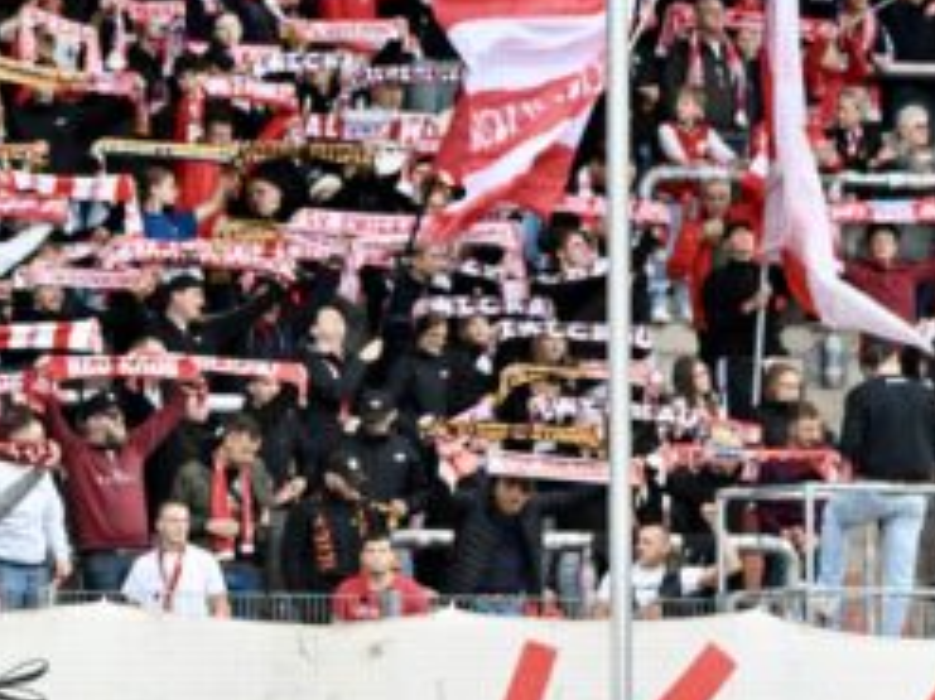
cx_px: -129
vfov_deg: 3.0
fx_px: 13445
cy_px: 157
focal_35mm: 498
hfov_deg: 4.0
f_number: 4.8
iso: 3200
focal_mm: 125
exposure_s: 1/1600
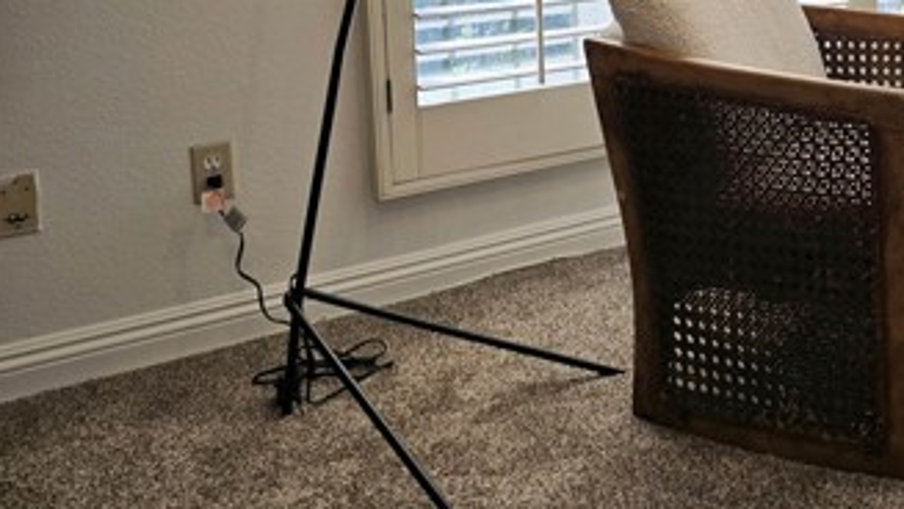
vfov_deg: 22.8
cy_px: -75
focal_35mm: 49
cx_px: 871
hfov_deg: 38.2
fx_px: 1175
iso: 12
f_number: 1.7
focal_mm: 6.3
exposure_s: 1/164
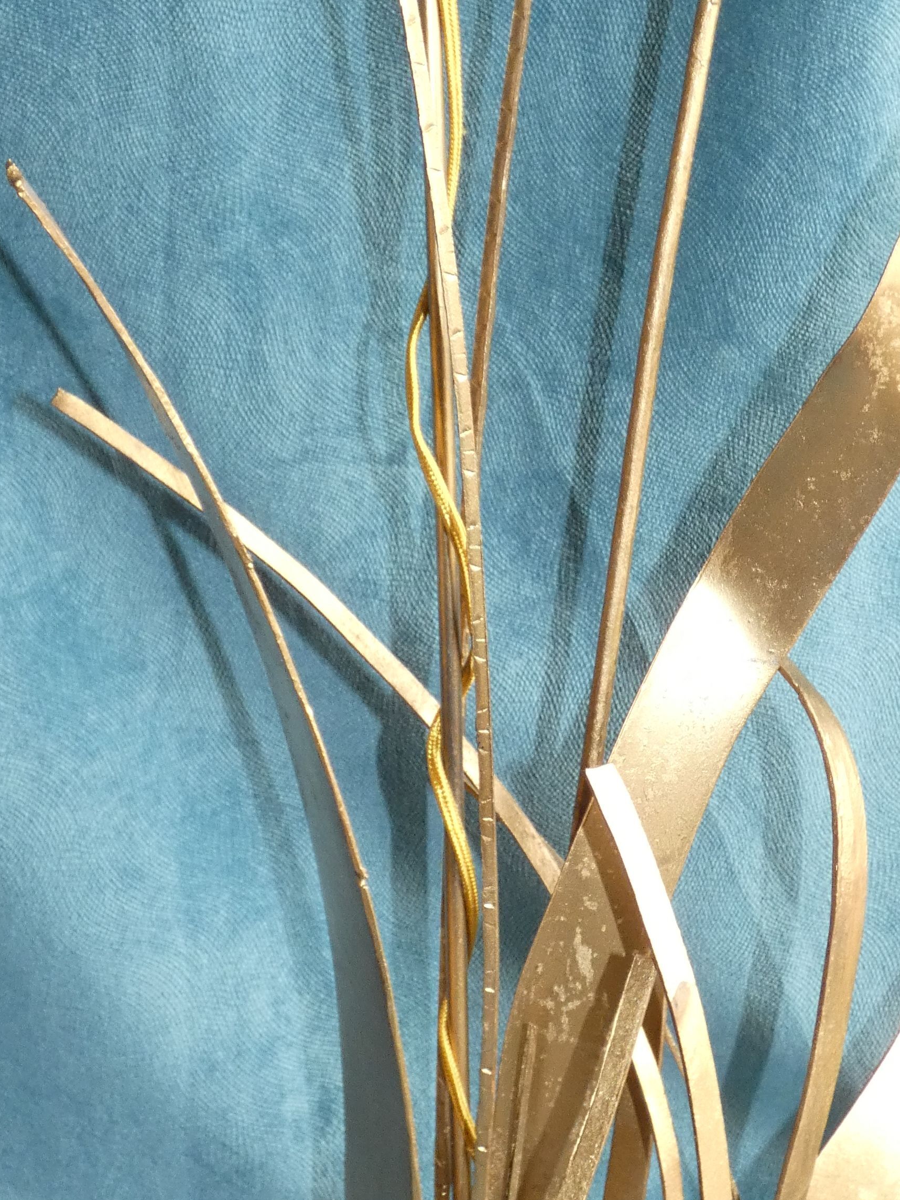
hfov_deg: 19.1
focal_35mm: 77
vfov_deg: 25.3
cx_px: 539
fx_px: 2669
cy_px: 645
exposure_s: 1/60
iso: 250
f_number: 3.5
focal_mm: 6.5
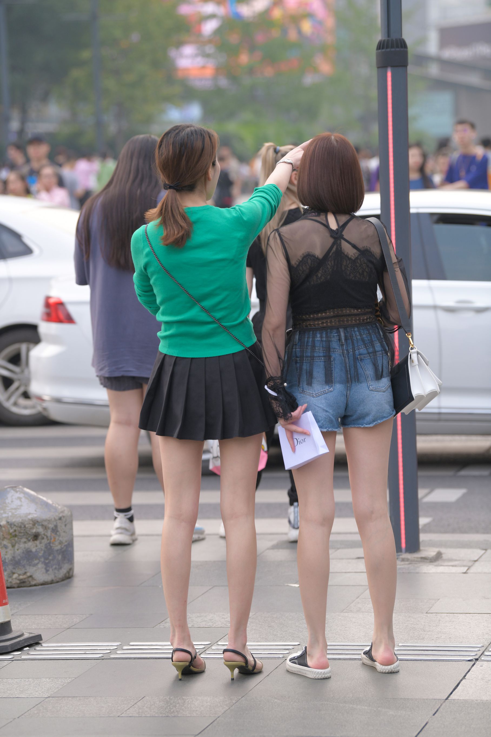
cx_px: 246
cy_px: 368
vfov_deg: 15.2
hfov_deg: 10.2
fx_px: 2762
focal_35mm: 135
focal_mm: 135
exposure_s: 1/500
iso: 320
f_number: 4
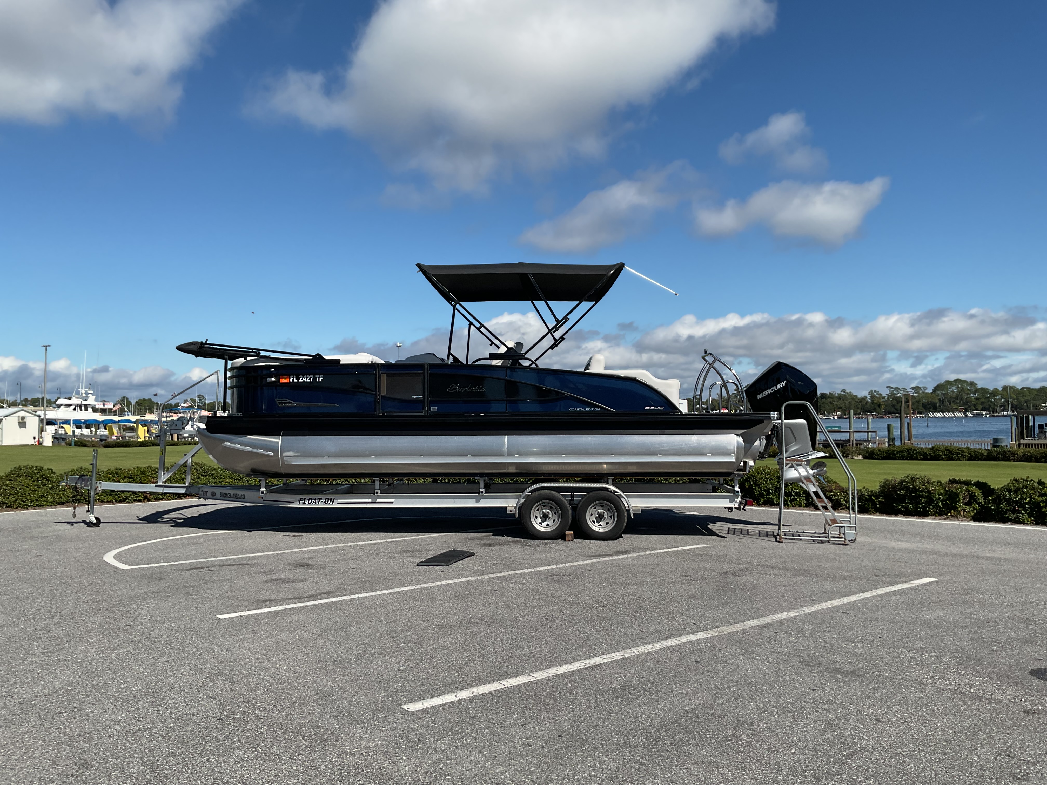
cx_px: 524
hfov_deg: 61.7
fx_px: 877
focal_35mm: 29
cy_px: 392
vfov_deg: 48.2
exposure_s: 1/3125
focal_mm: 3
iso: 16
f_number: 1.8
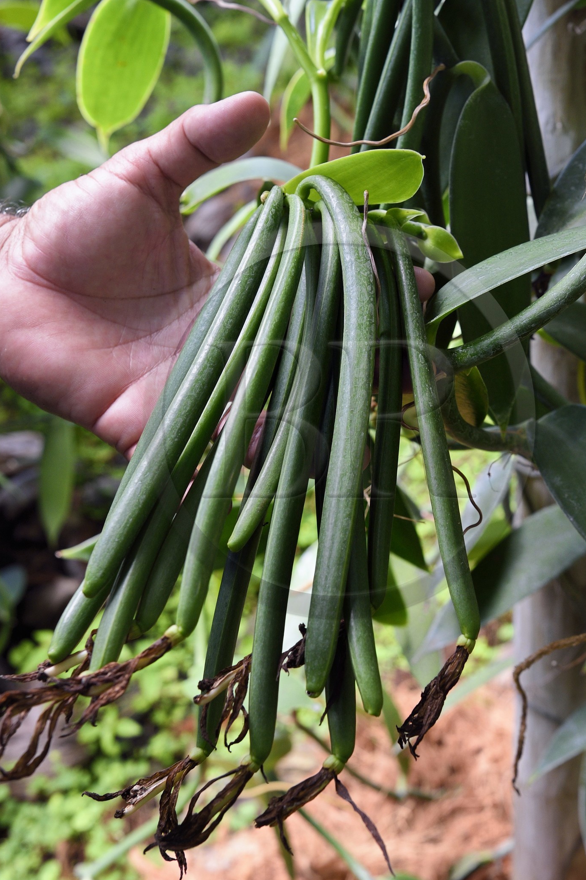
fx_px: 1418
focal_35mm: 58
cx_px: 338
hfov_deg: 23.3
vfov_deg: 34.5
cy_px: 420
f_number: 9
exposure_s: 1/60
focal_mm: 50
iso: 800
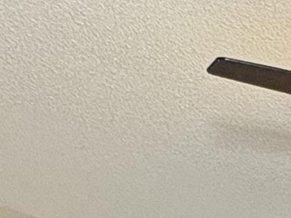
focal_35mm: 103
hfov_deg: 15.9
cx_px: 544
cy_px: 667
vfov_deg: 10.2
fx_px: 865
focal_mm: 2.22
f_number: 2.2
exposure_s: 1/60
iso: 320
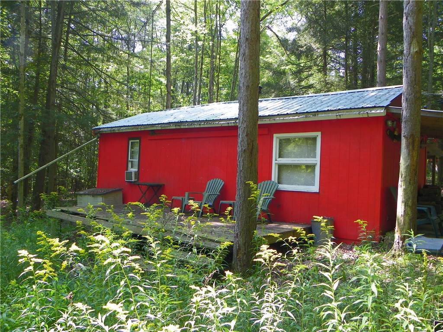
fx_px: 384
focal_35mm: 30
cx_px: 222
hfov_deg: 60.0
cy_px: 166
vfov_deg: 46.8
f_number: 2.8
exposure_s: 1/60
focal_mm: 5.3
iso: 64
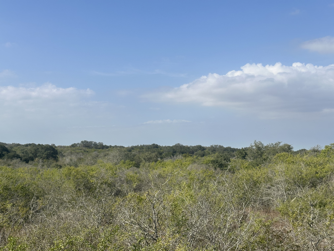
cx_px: 167
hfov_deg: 39.7
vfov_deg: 30.3
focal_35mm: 48
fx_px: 463
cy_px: 126
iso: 64
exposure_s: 1/6623
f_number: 1.78
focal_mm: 6.86
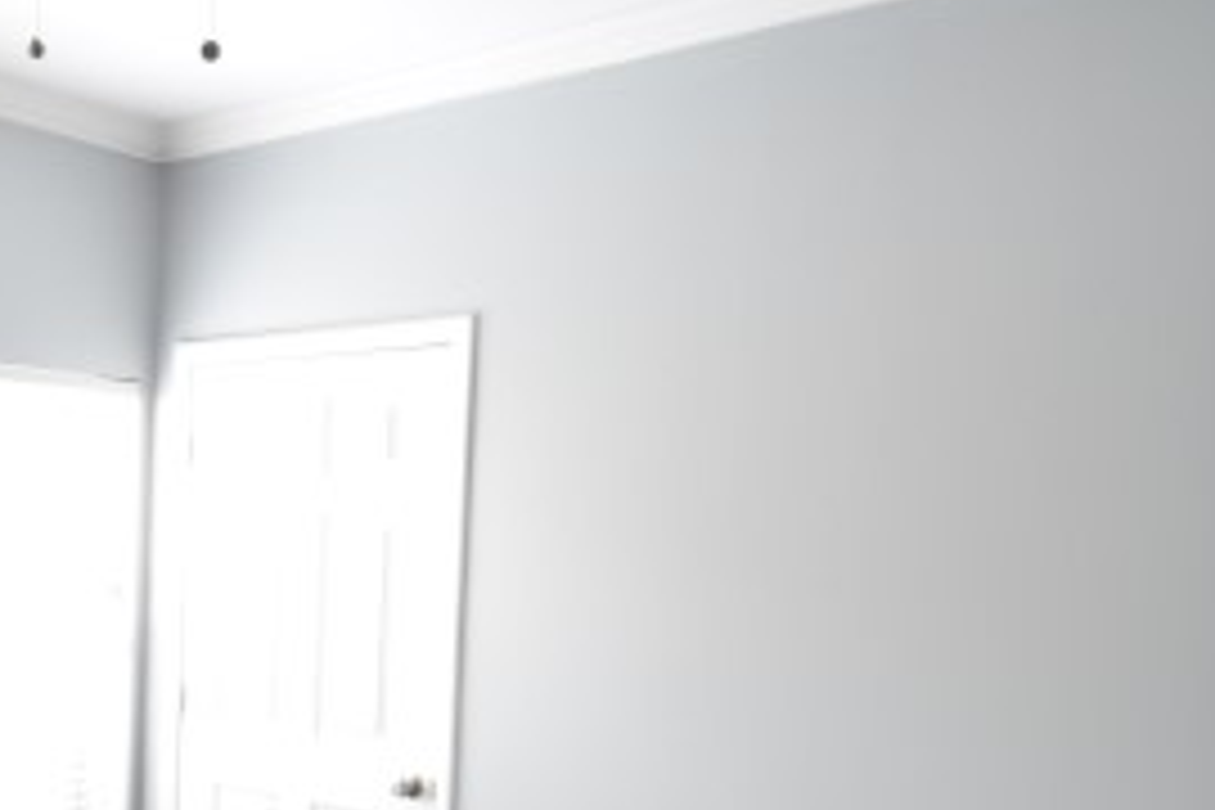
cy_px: 603
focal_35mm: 40
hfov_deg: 43.5
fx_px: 1350
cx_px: 86
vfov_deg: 32.8
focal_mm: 10
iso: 800
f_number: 3.5
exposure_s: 1/45
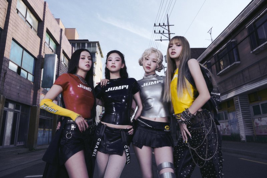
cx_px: 134
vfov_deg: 53.1
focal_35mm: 24
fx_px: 178
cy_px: 89
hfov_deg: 73.8
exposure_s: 1/100
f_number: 8
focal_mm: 24
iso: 100
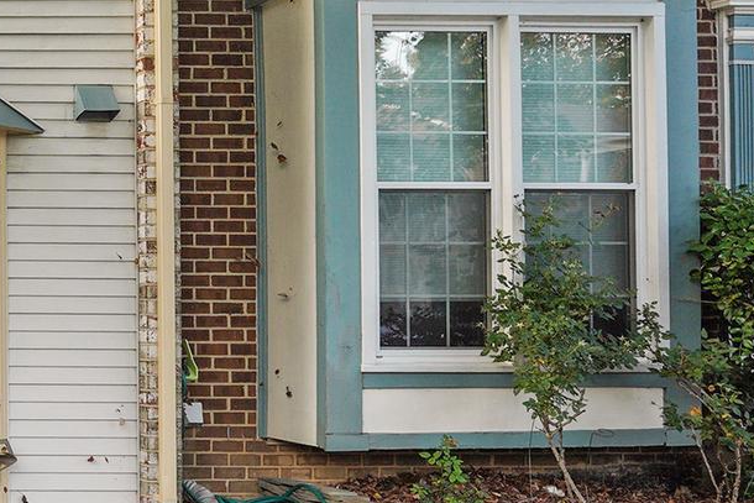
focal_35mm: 47
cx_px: -446
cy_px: 229
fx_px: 985
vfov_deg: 28.7
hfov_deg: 26.3
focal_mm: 14
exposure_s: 1/60
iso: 400
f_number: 4
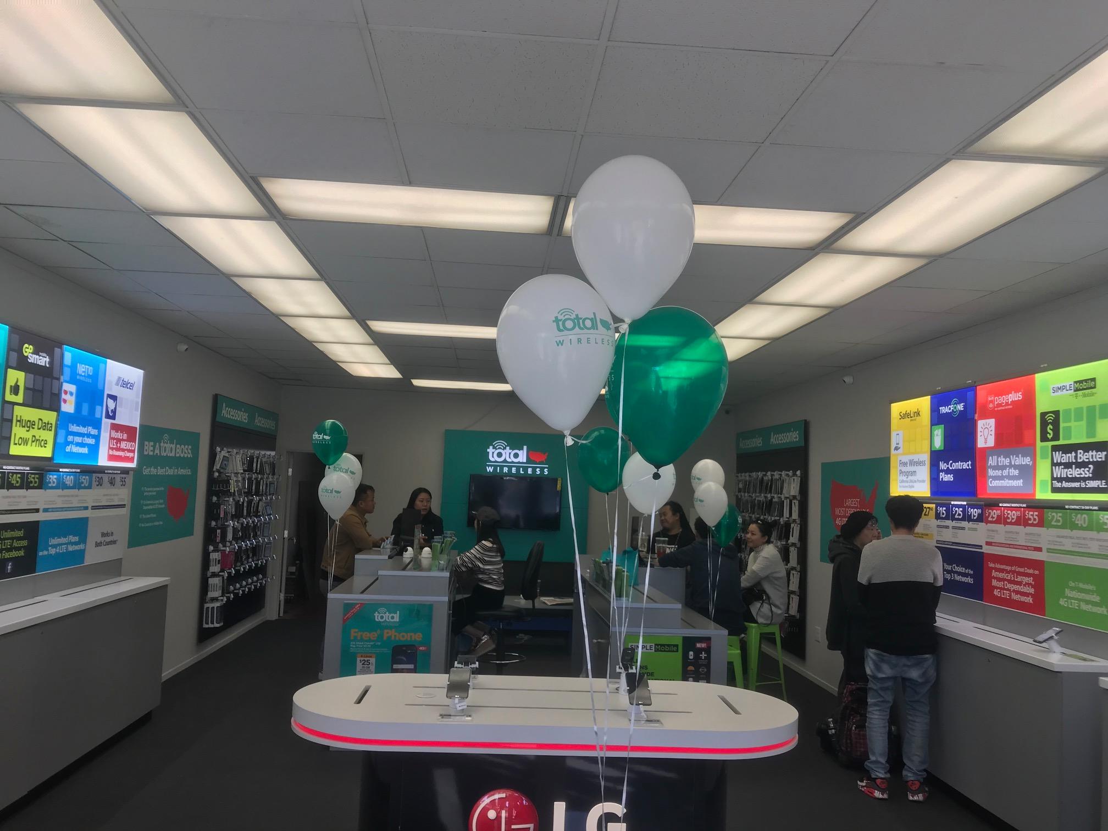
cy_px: 416
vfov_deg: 49.7
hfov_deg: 63.4
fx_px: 896
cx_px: 554
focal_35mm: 28
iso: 20
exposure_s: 1/160
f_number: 1.8
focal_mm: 3.99
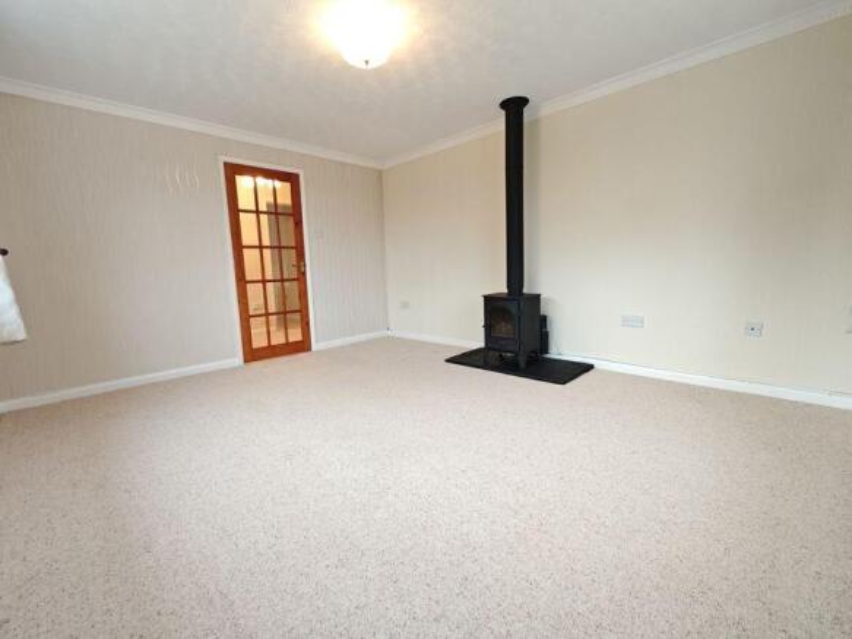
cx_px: 426
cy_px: 320
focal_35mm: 14
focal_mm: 2.03
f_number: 1.8
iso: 160
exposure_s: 1/50
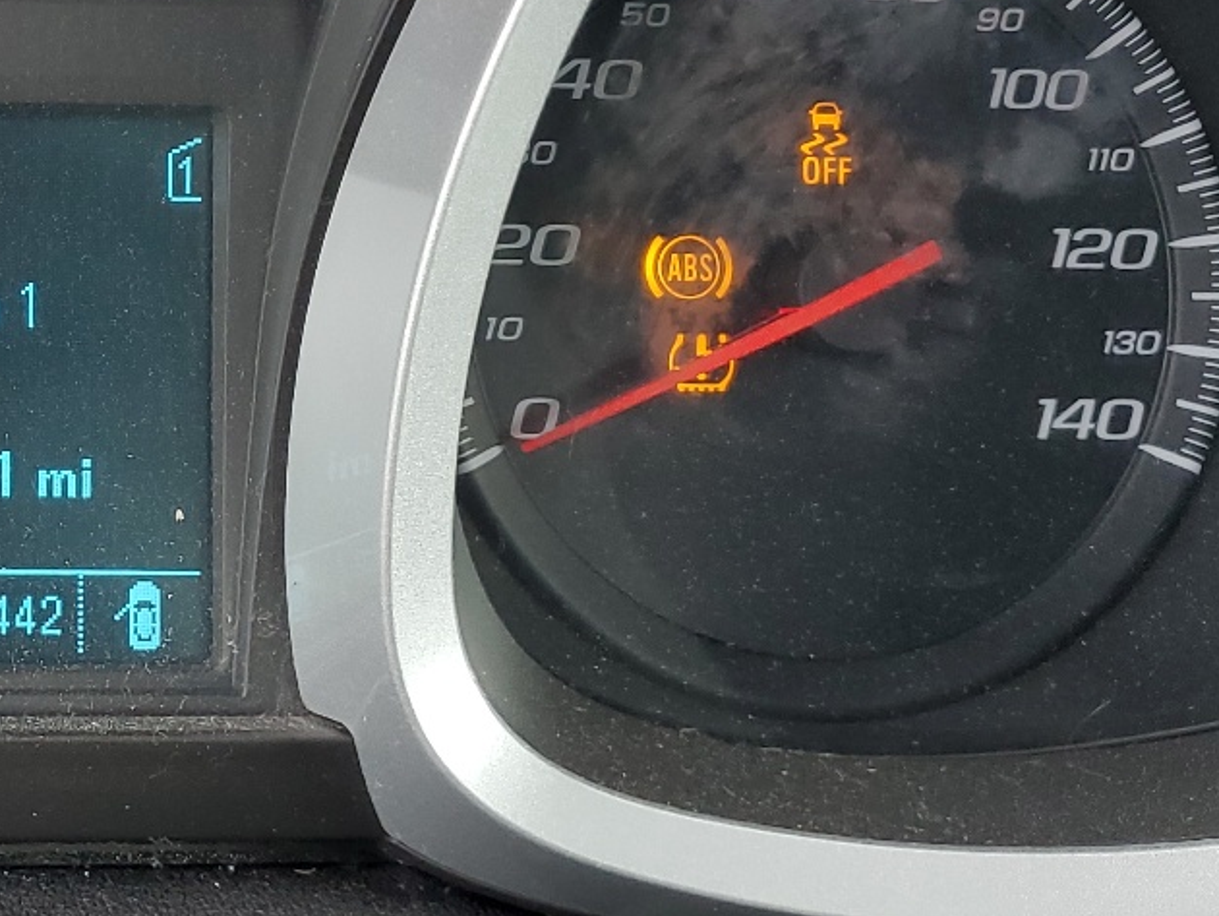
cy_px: 234
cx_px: -106
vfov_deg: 22.1
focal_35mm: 66
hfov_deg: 27.1
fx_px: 2325
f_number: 1.5
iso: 59
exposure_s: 1/60.2
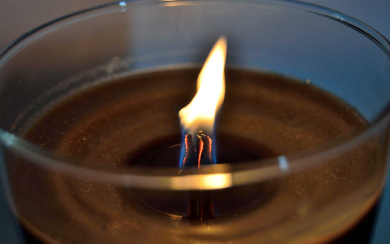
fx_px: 659
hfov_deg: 33.0
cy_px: 127
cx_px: 195
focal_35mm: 62
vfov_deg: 21.0
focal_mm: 40
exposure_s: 1/15
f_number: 5.6
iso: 100
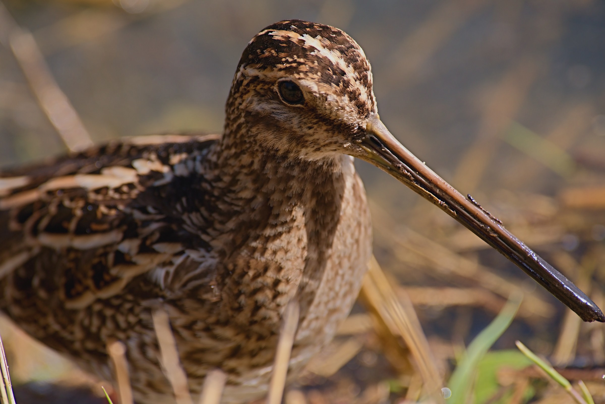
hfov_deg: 3.4
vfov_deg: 2.3
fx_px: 10084
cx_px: 302
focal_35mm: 600
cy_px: 202
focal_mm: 600
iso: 640
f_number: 8
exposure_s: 1/640
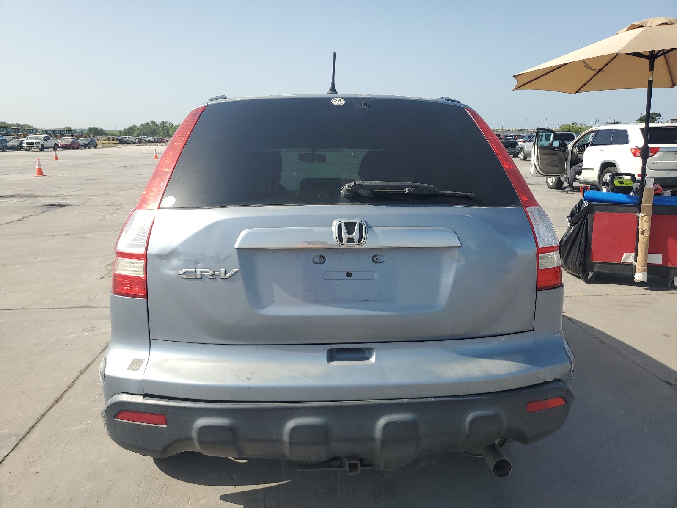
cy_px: 254
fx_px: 508
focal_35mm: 26
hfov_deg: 67.3
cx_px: 338
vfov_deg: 53.1
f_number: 1.5
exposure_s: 1/2500
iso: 50
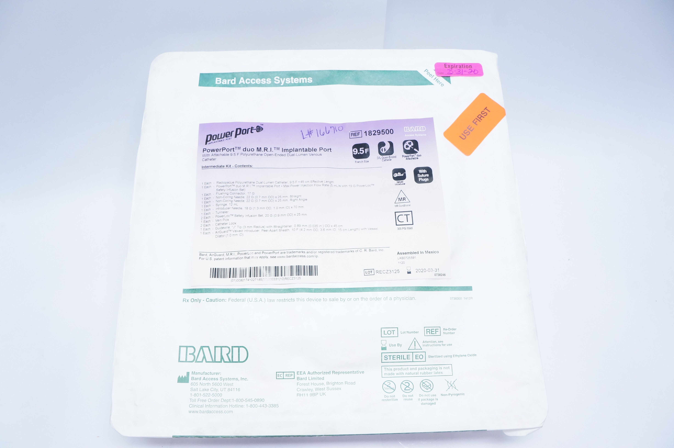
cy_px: 224
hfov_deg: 67.4
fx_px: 505
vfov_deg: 47.8
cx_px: 337
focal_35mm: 27
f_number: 7.1
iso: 1600
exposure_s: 1/80
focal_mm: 18
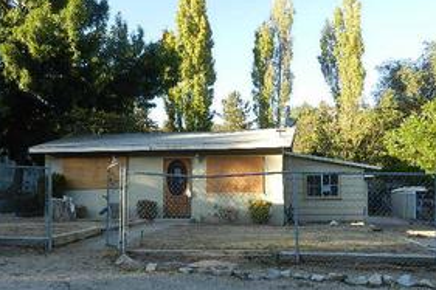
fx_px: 496
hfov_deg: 47.3
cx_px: 189
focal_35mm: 41
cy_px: 185
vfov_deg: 32.4
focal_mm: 5.6
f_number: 3.7
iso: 160
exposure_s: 1/200
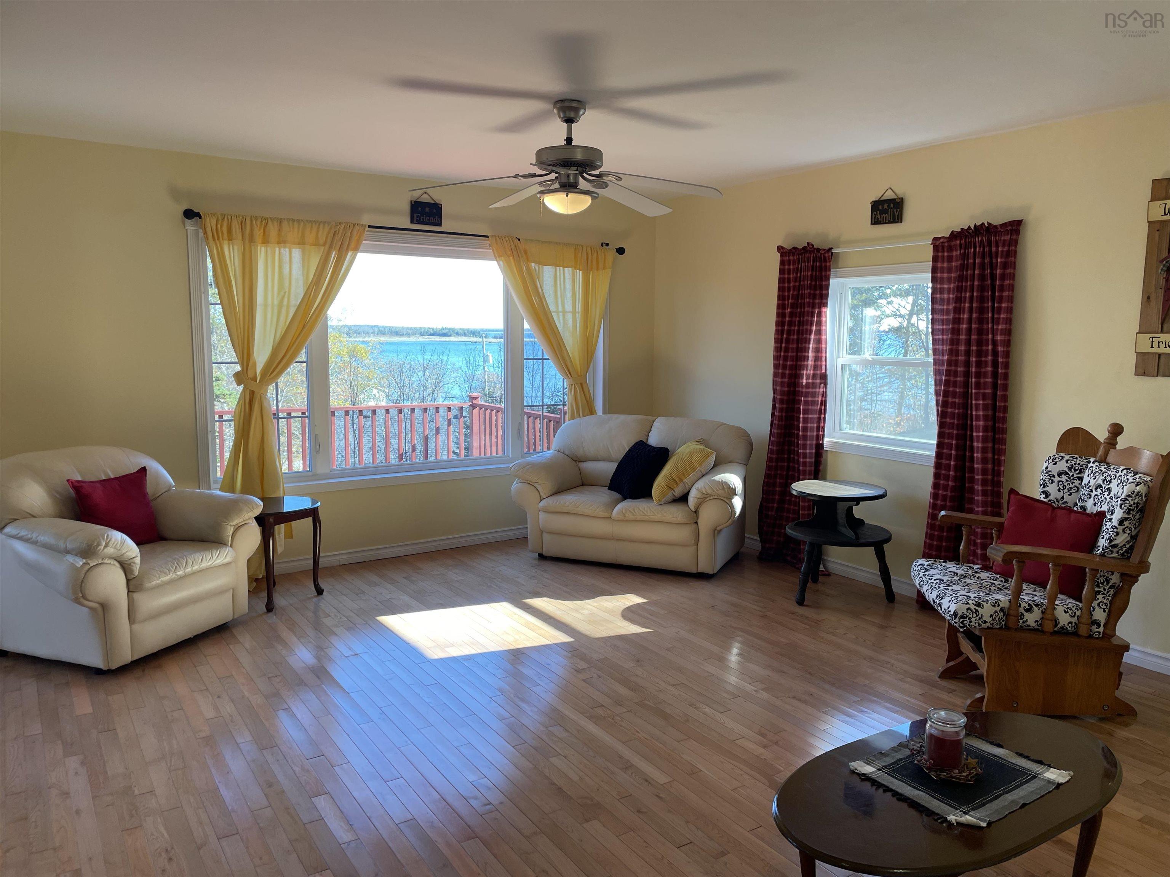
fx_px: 879
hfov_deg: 67.3
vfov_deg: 53.1
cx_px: 585
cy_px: 438
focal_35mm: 26
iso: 32
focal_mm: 4.2
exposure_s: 1/120
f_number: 1.6
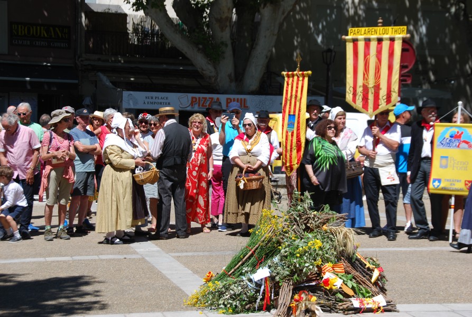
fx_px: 1084
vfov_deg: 16.6
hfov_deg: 24.6
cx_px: 236
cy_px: 158
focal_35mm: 82
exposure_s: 1/250
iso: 100
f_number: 8
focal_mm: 55
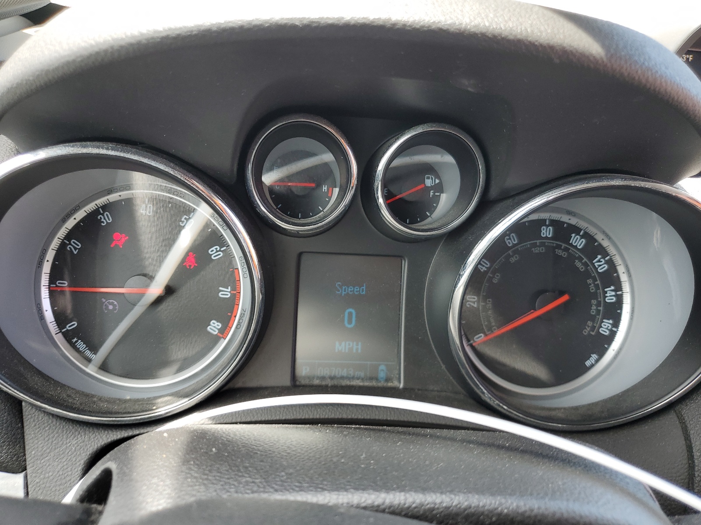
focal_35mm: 26
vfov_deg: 53.1
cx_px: 350
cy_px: 262
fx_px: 527
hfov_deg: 67.3
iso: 50
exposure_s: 1/156
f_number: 1.5
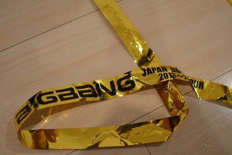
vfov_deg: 25.8
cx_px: 116
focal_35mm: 52
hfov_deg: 37.8
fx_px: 339
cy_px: 78
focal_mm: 35
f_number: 1.8
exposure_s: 1/60
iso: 400
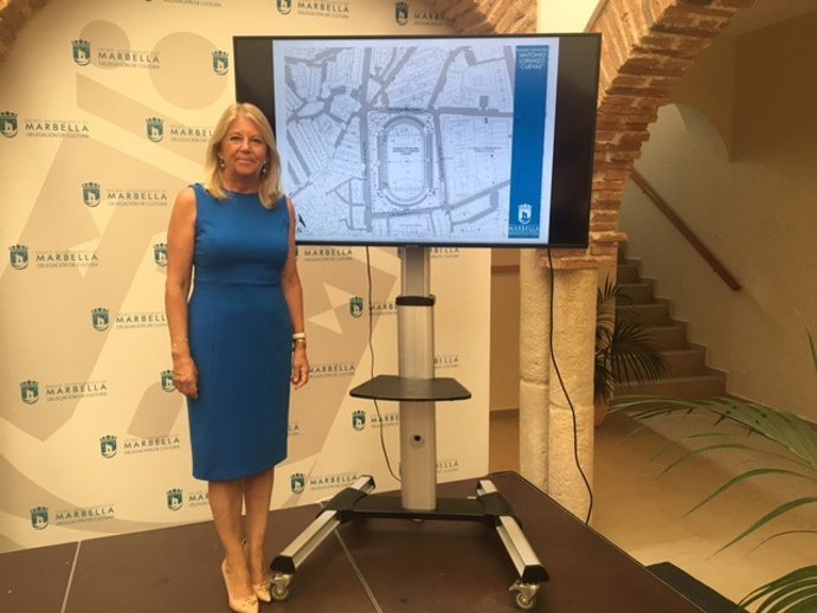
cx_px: 408
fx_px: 685
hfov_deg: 61.6
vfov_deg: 48.3
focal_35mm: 29
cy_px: 306
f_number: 2.2
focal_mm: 4.15
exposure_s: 1/33
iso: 50
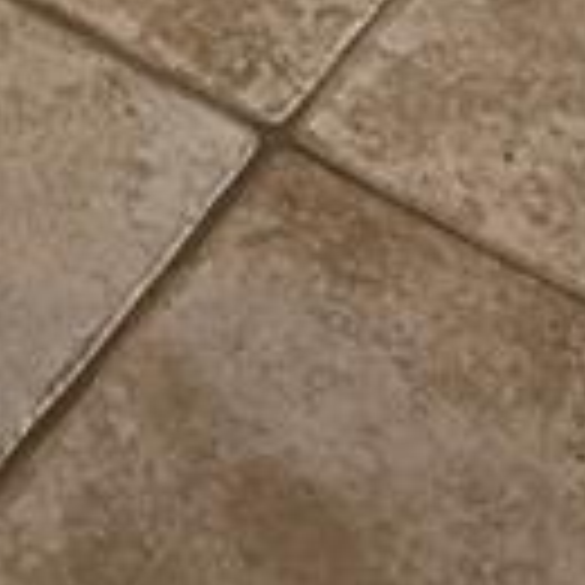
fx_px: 3595
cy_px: -1809
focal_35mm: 188
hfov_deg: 8.8
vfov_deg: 6.9
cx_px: -572
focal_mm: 5.4
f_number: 1.8
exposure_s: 1/120
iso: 400
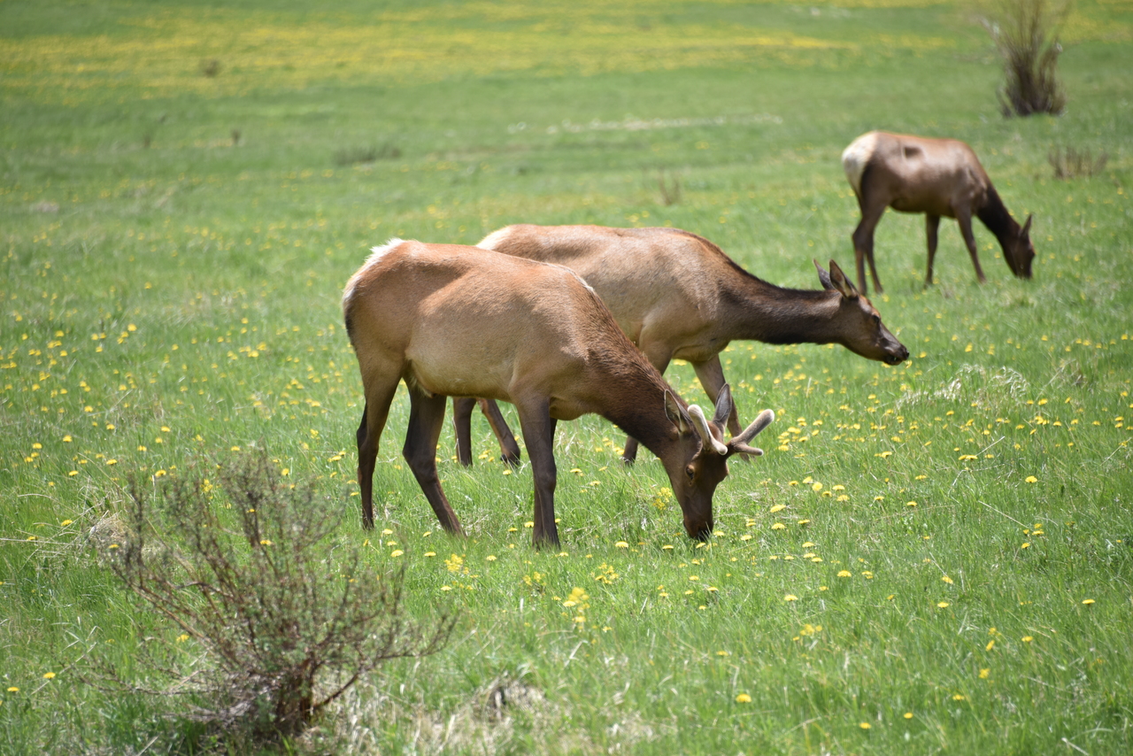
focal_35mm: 300
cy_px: 378
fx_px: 9443
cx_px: 566
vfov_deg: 4.6
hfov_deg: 6.9
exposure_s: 1/640
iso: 250
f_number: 5.6
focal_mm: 300
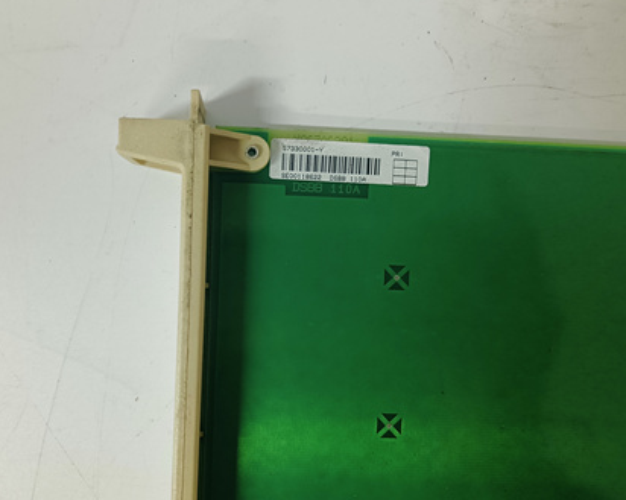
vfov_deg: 45.7
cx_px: 264
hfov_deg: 55.4
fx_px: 592
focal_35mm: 32
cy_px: 274
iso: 870
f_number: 1.9
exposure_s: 1/50
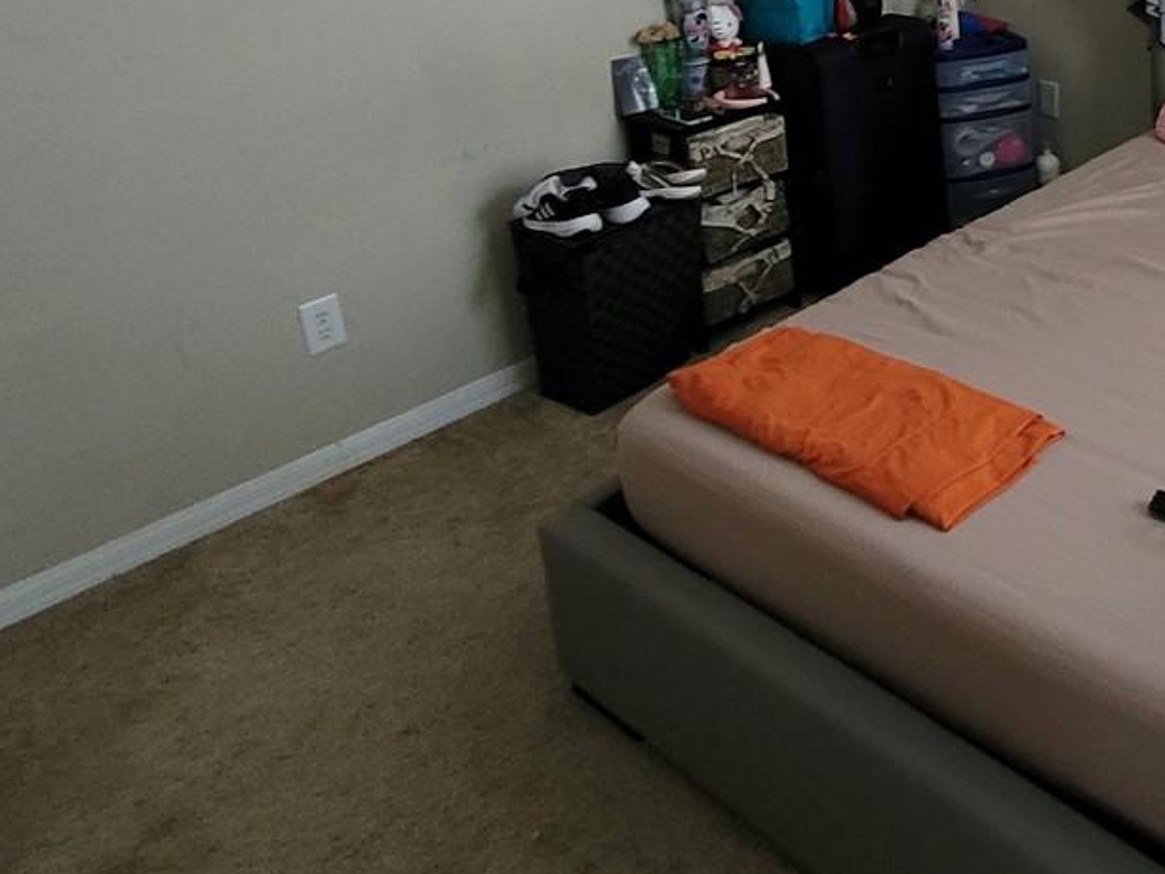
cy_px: 32
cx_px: 1017
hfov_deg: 49.0
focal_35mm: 34
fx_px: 1144
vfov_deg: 37.9
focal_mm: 1.74
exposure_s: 1/30
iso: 320
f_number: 2.2
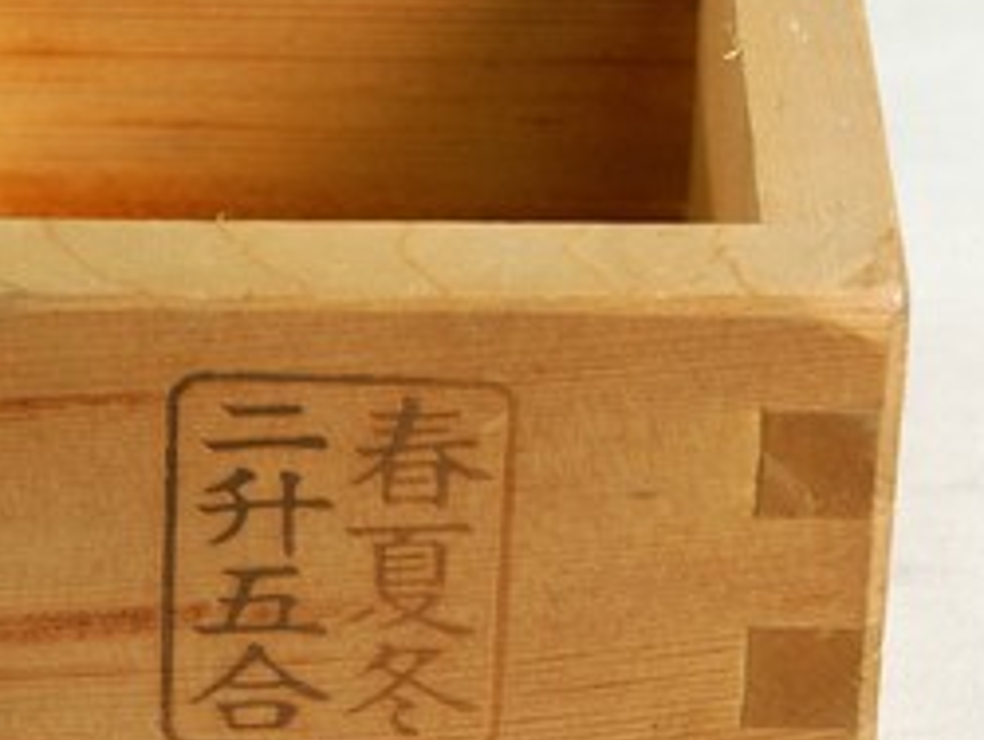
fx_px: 7341
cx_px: 311
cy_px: 281
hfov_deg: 7.7
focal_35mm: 258
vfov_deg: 5.8
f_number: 8
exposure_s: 1/13
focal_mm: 70
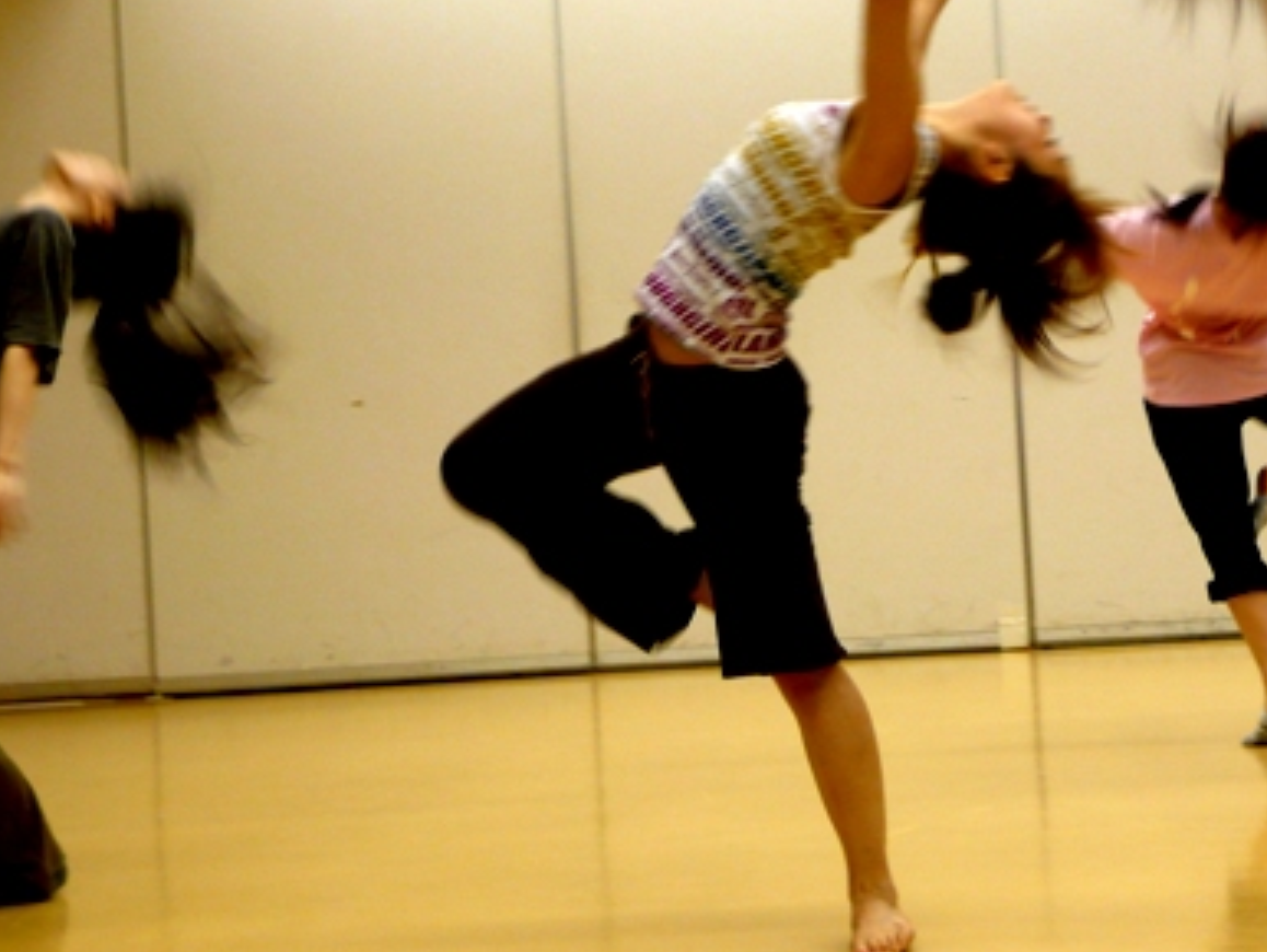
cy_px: 433
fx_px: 2930
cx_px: 711
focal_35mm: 80
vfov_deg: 18.4
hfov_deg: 24.4
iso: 200
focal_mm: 11
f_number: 4.5
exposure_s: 1/20
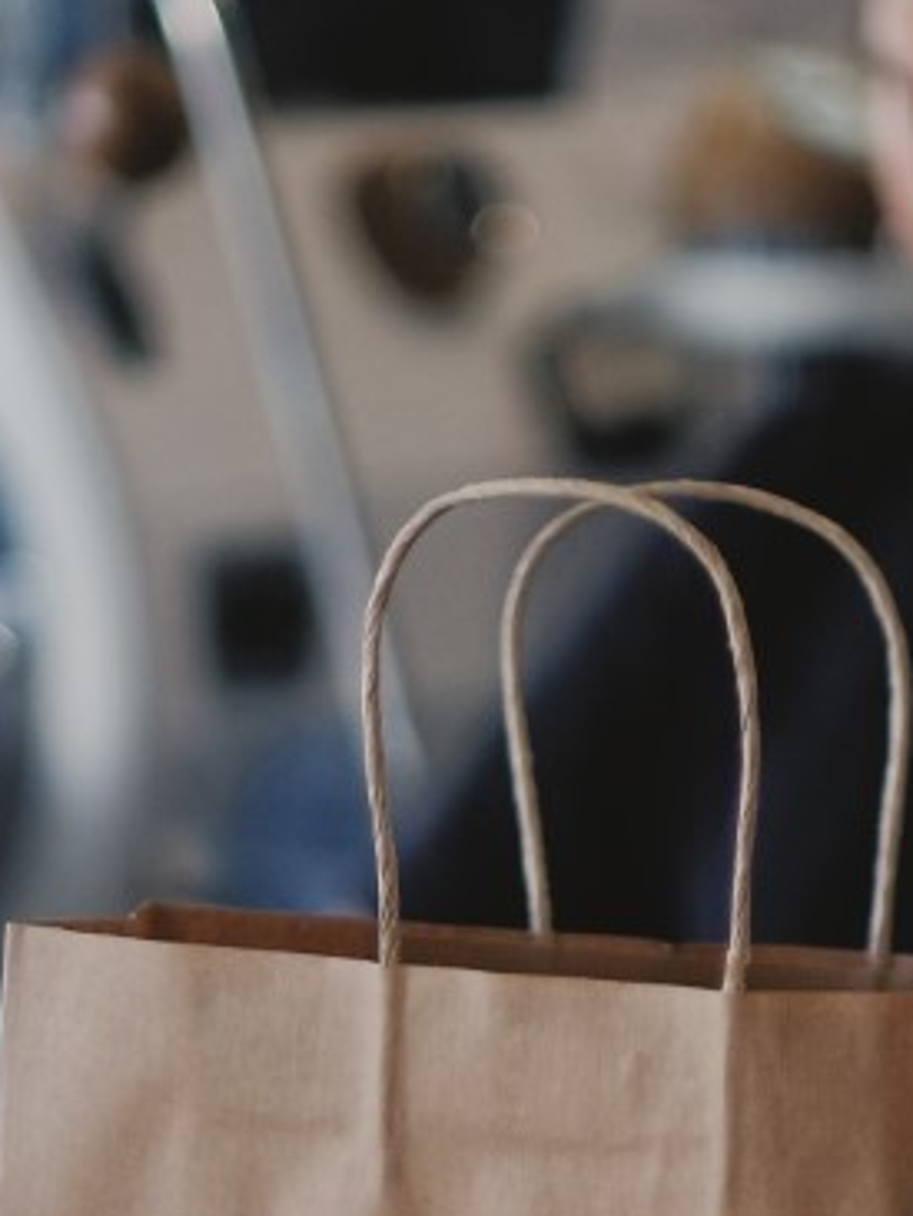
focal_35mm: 254
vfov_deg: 7.7
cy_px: 1741
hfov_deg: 5.9
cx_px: 535
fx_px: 8922
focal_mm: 56
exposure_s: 1/1100
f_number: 1.2
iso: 800
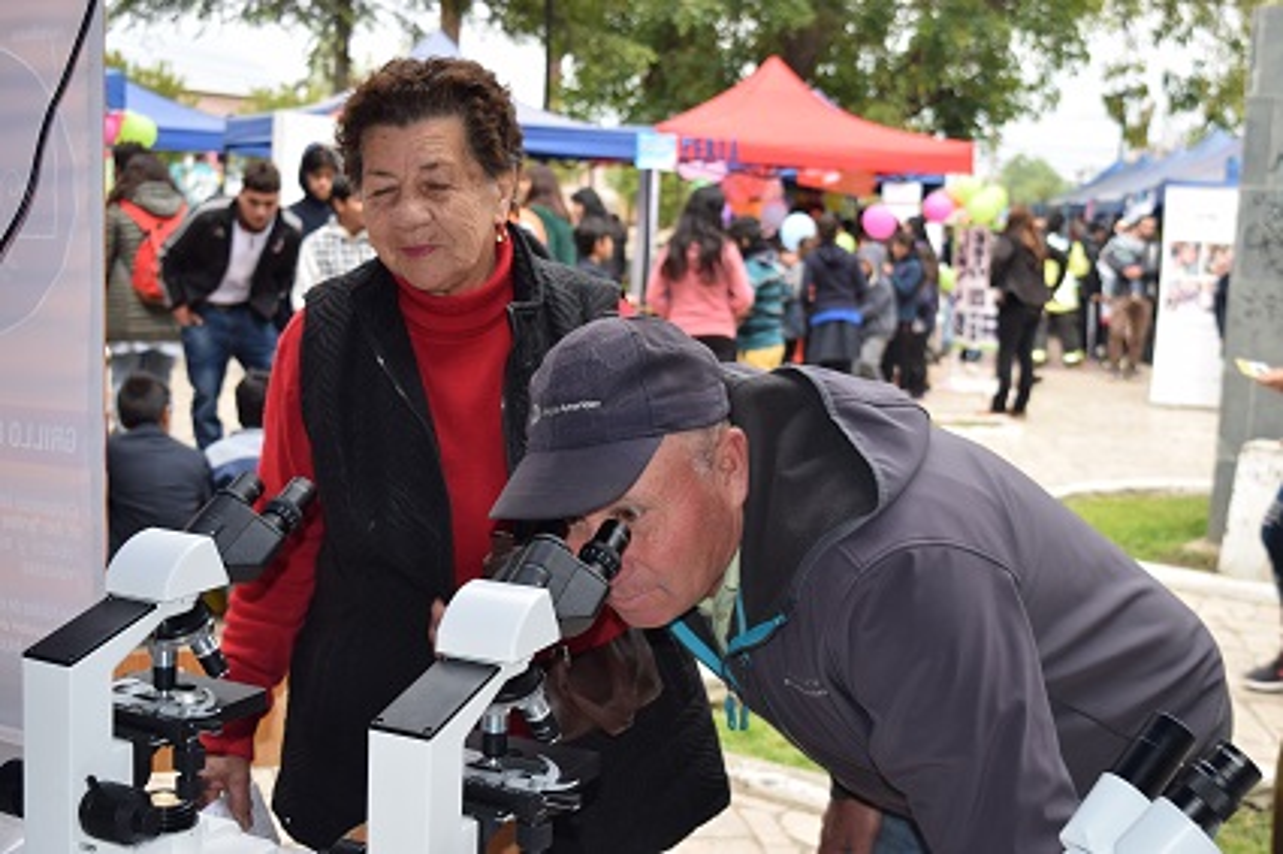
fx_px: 1817
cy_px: 427
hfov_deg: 38.9
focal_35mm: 51
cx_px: 642
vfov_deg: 26.5
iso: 125
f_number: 5.6
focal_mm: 34
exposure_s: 1/125
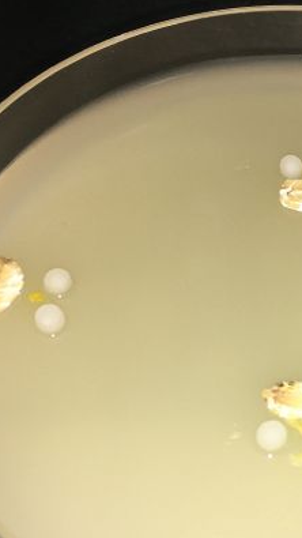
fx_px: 912
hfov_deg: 18.2
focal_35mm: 64
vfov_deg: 32.7
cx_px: 321
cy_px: 339
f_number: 2.2
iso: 25
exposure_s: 1/203
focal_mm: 4.15
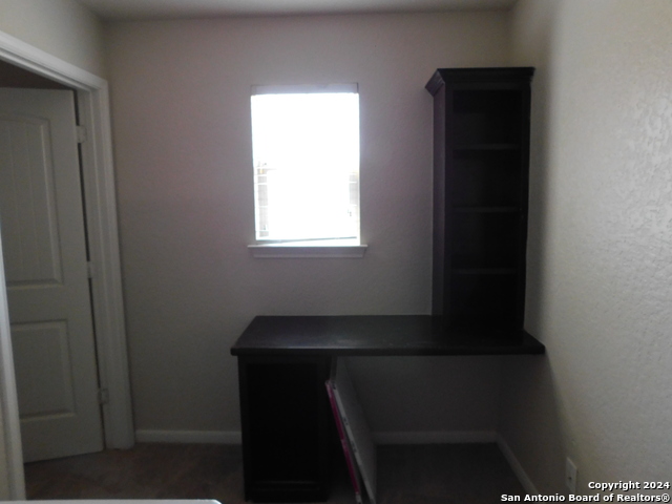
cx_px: 336
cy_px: 252
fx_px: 446
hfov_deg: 73.9
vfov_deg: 58.9
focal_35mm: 23
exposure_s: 1/30
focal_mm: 4
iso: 320
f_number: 3
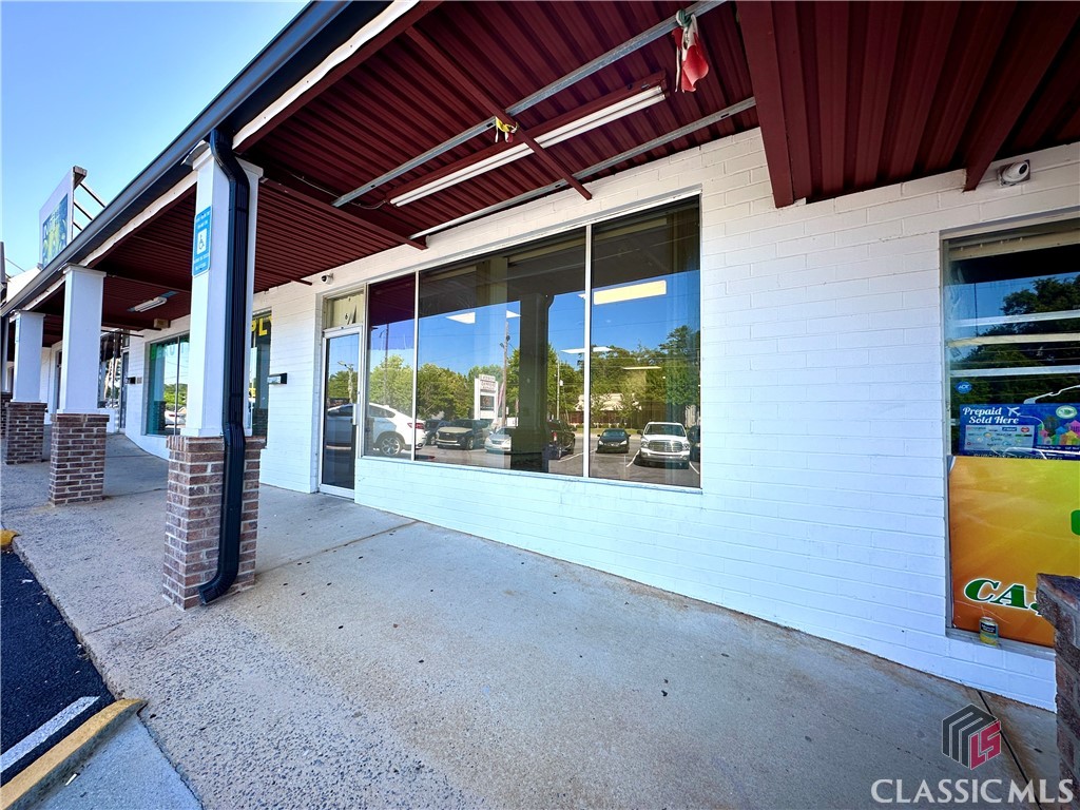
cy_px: 405
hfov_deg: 102.1
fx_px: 437
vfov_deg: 85.7
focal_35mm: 14
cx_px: 540
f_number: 2.2
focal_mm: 2.22
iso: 40
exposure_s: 1/280
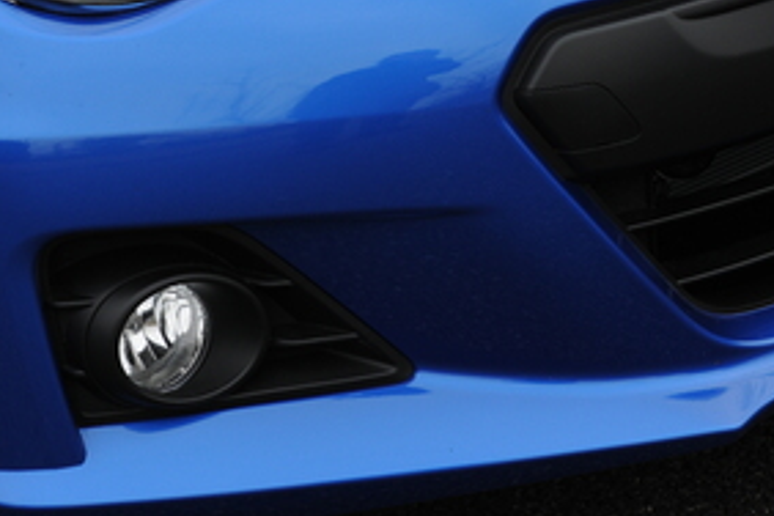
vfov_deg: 7.6
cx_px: 291
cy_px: 30
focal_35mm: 179
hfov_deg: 11.5
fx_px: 3848
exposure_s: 1/250
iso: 400
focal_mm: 80
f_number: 5
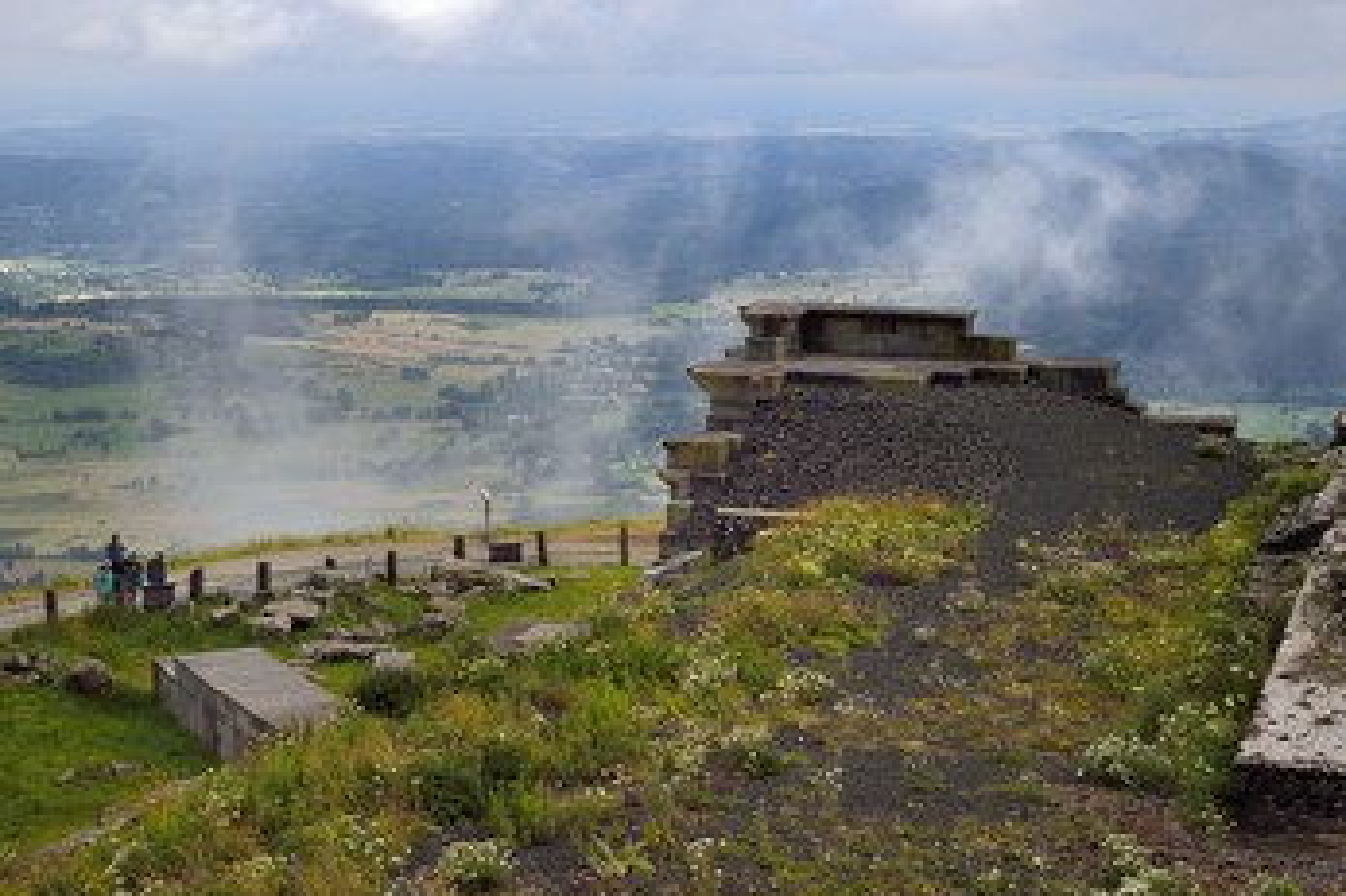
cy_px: 403
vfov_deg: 21.5
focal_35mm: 63
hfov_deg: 31.8
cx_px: 784
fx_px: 2354
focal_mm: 52
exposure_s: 1/160
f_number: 16
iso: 400
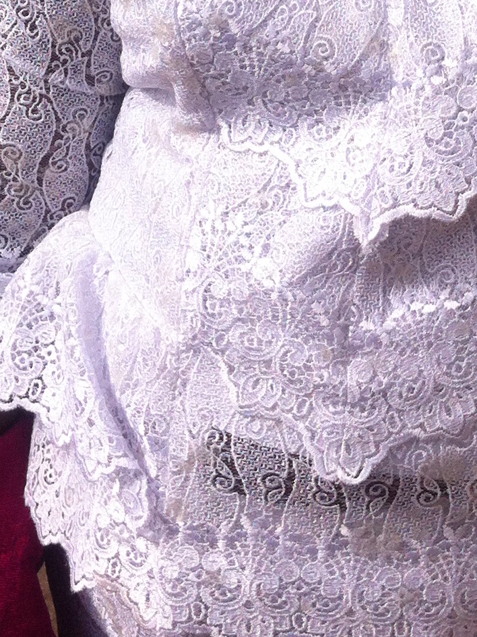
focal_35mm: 96
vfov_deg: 19.3
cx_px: 392
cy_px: -114
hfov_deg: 15.3
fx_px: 1764
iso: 80
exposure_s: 1/1885
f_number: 2.8
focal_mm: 3.85
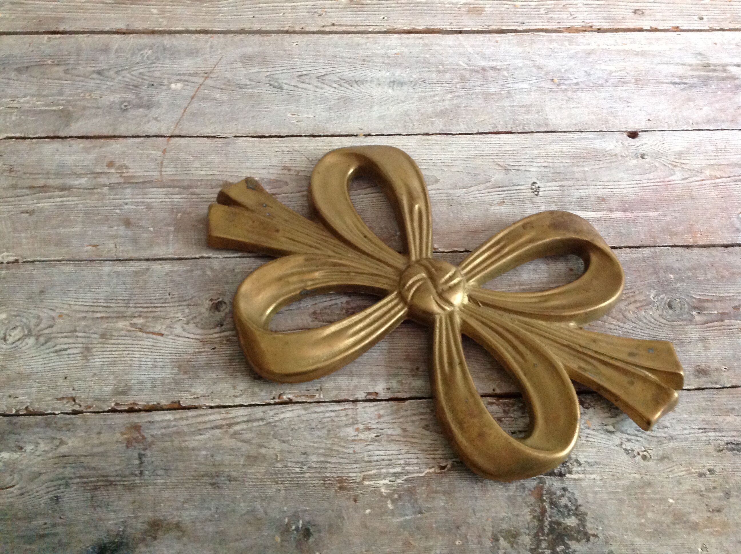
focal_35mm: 35
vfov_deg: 40.6
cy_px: 277
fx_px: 748
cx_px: 370
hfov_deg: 52.7
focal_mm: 4.28
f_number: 2.4
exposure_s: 1/15
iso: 400
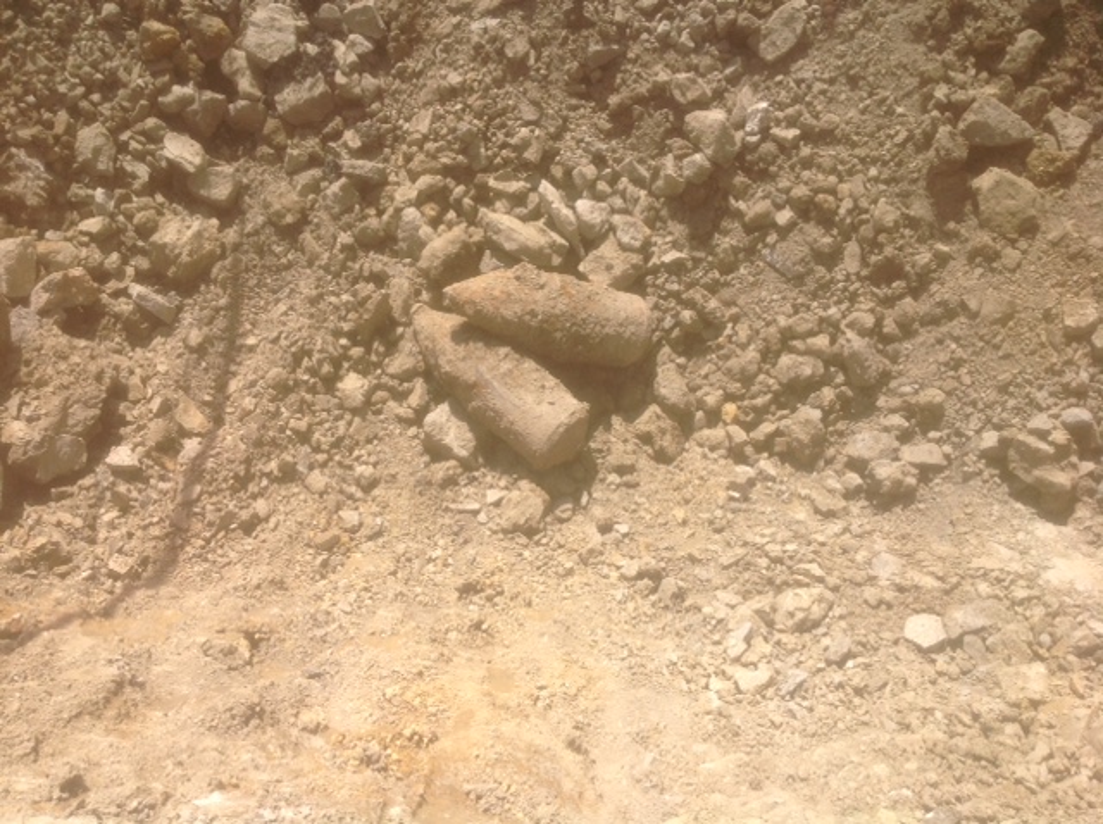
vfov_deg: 40.6
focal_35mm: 35
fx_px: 1114
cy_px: 412
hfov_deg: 52.7
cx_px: 552
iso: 50
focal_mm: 4.28
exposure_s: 1/1681
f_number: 2.4
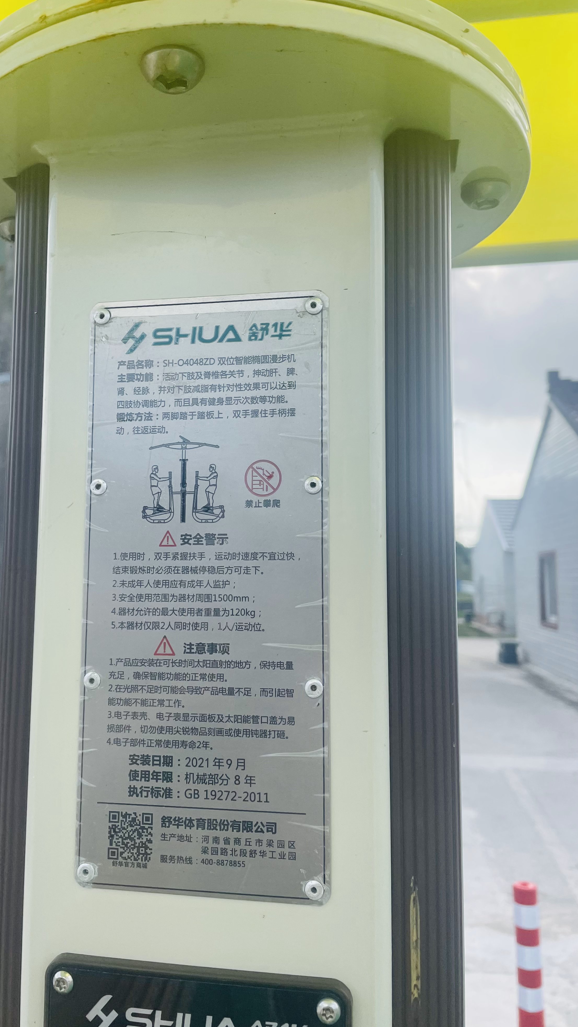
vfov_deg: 66.1
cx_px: 245
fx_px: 790
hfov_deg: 40.1
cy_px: 506
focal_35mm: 29
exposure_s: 1/1335
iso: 32
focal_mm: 4.2
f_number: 1.6
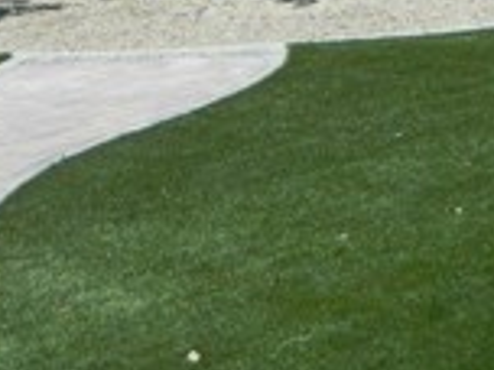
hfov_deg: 18.6
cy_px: -221
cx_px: 367
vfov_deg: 13.2
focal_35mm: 105
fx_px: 1498
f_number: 8.7
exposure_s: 1/200
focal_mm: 4.5
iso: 80
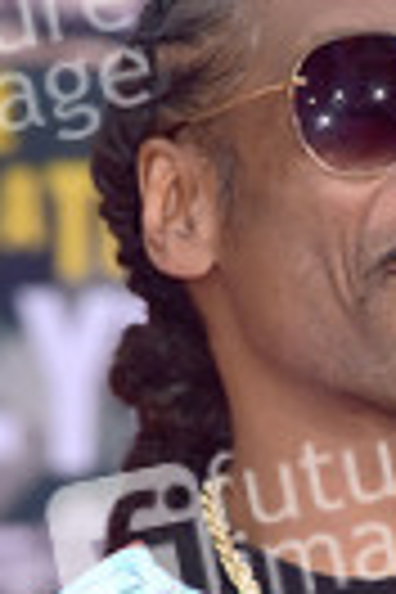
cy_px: 756
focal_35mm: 638
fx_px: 10526
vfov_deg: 3.2
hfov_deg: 2.2
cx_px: 412
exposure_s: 1/250
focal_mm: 210
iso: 800
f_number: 7.1
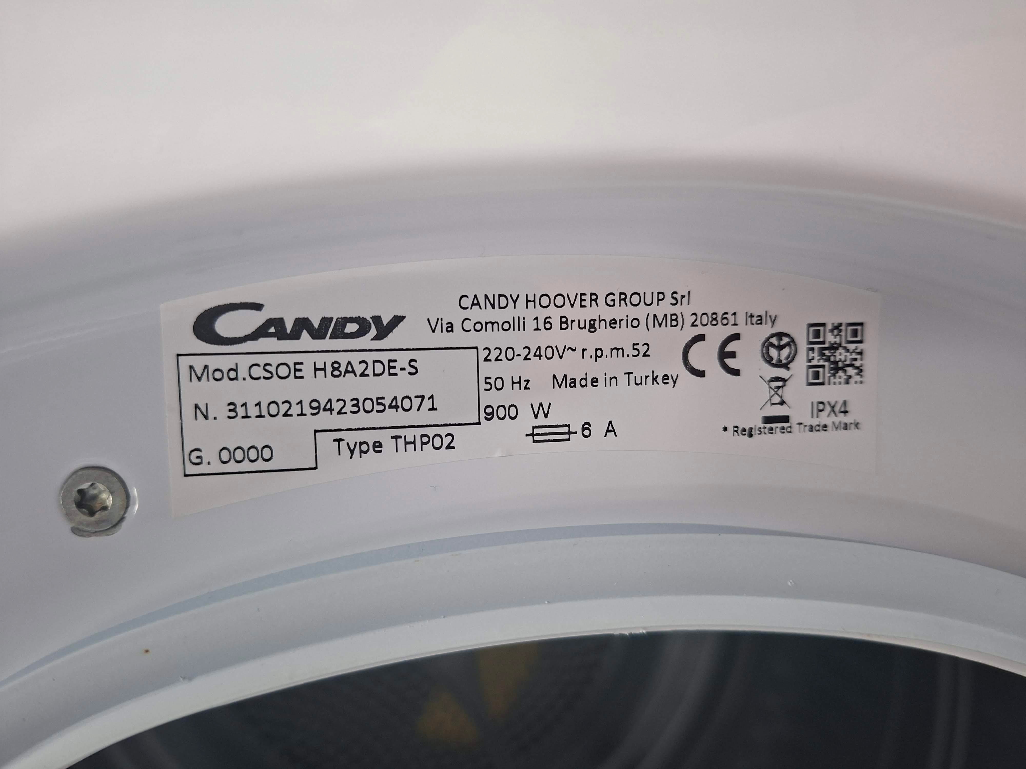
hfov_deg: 73.9
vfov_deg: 58.9
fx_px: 682
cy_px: 384
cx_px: 513
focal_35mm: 23
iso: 250
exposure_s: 1/60
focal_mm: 5.54
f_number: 1.8
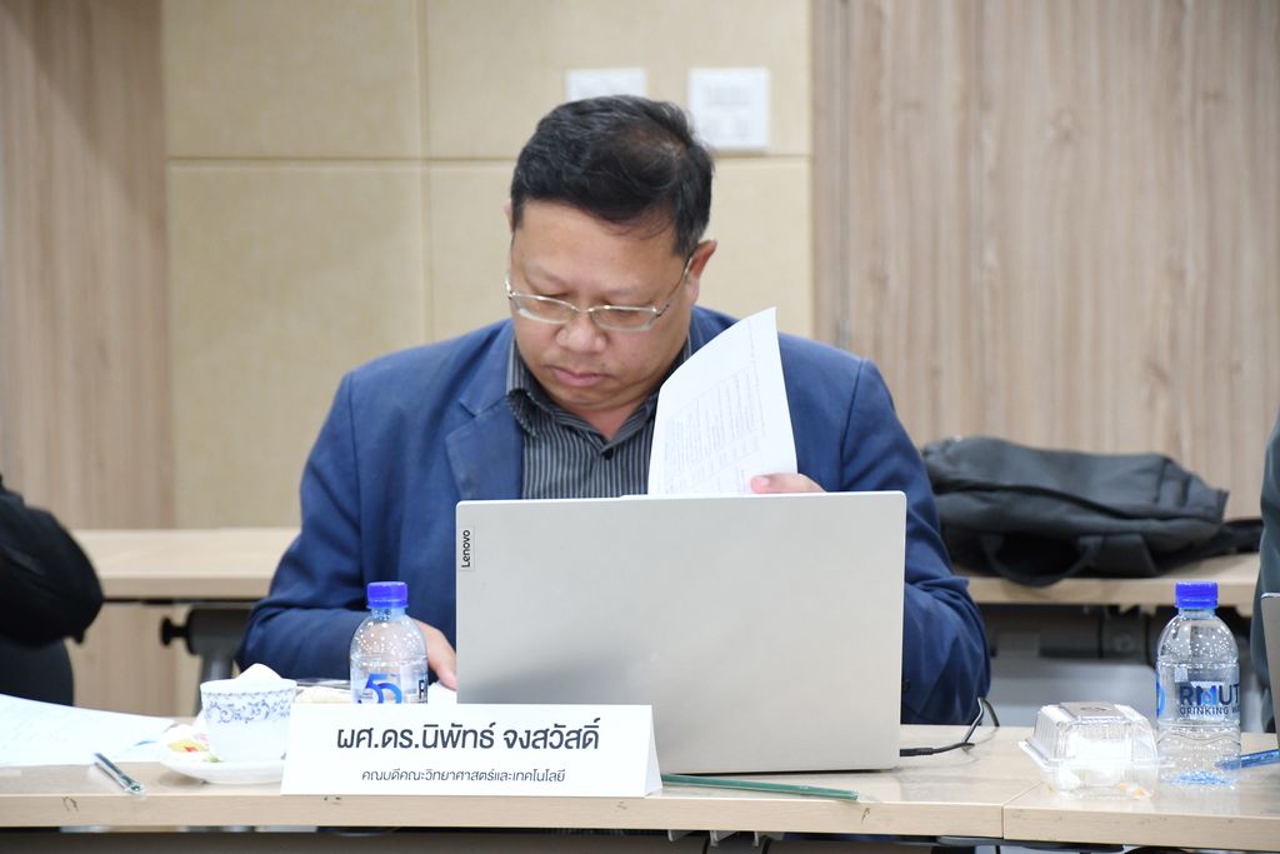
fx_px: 6187
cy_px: 427
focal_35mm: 174
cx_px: 640
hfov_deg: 11.8
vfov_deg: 7.9
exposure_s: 1/40
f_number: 5.6
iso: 1400
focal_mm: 116
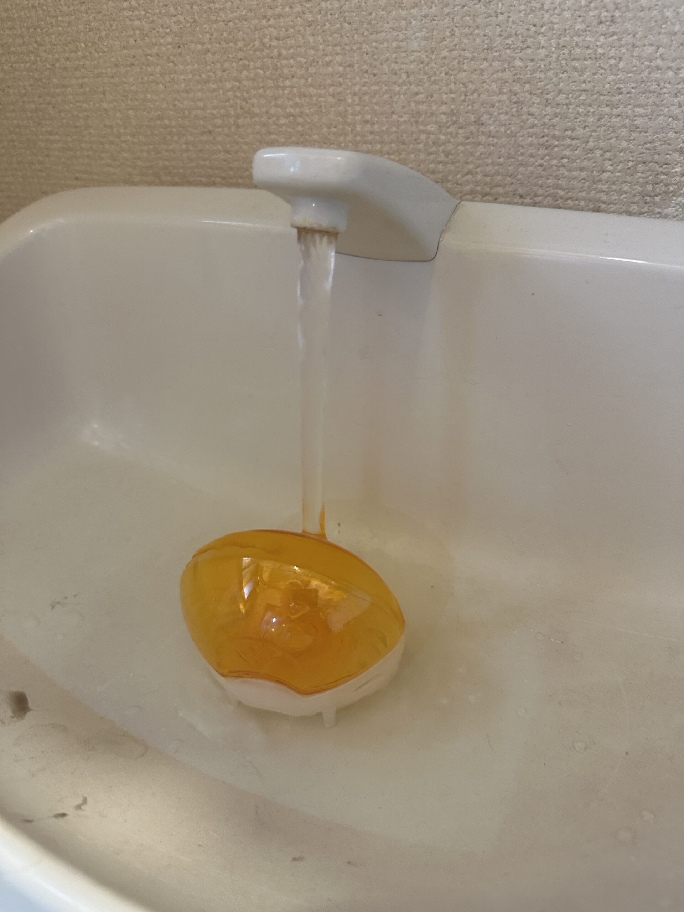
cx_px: 342
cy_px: 456
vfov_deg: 71.6
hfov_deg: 56.8
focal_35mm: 24
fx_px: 632
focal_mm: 6.86
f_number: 1.78
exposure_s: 1/60
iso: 400
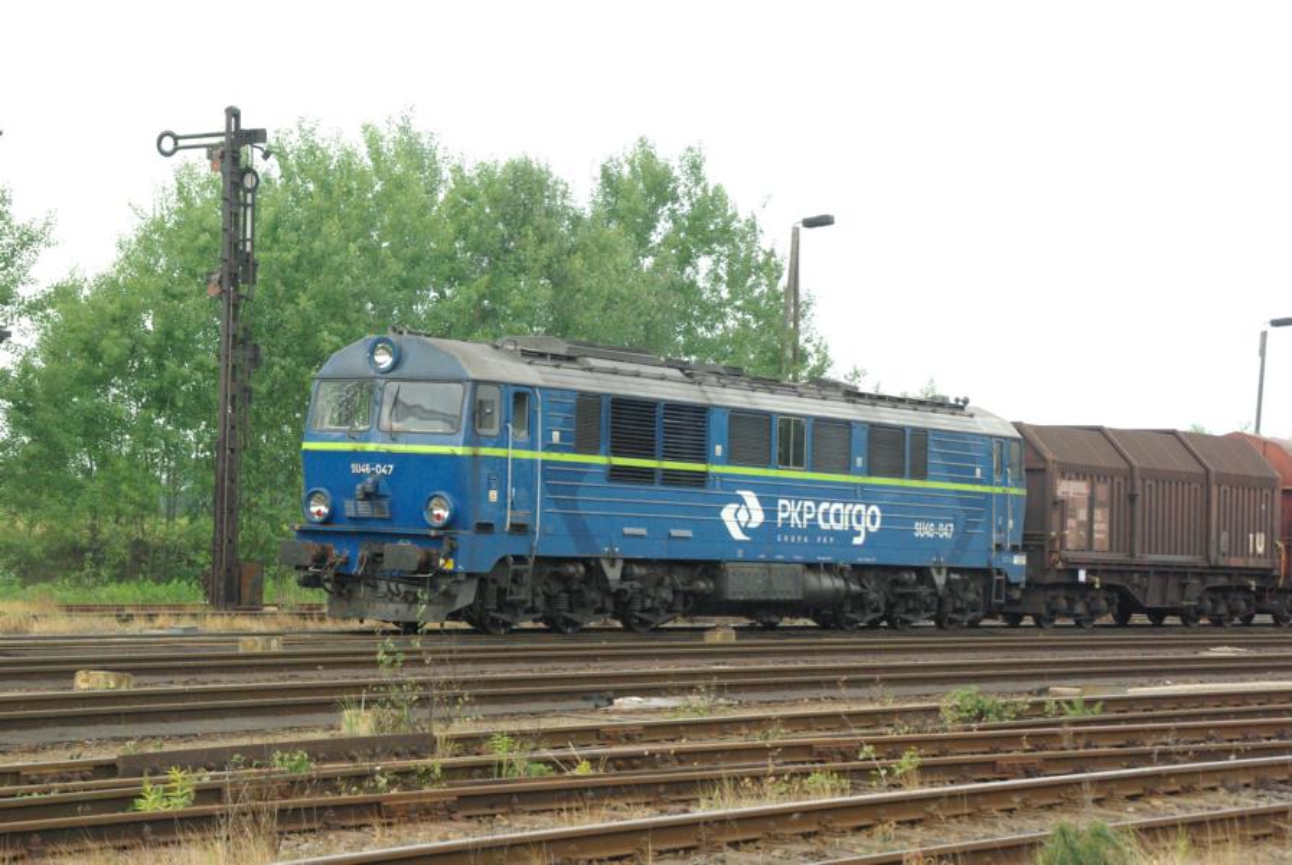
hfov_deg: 24.6
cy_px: 432
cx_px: 646
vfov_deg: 16.6
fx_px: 2965
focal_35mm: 82
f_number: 9.5
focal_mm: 55
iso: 1600
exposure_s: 1/500
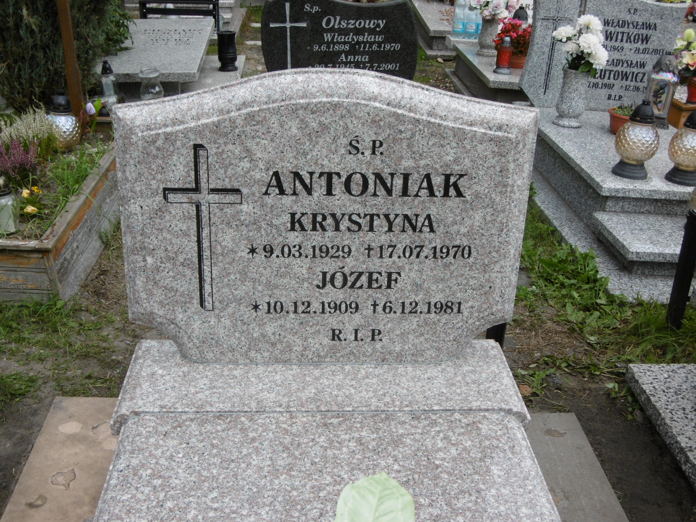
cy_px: 259
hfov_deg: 42.9
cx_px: 353
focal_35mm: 44
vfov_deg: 32.9
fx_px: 885
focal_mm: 7.7
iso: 100
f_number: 3.8
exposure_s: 1/500
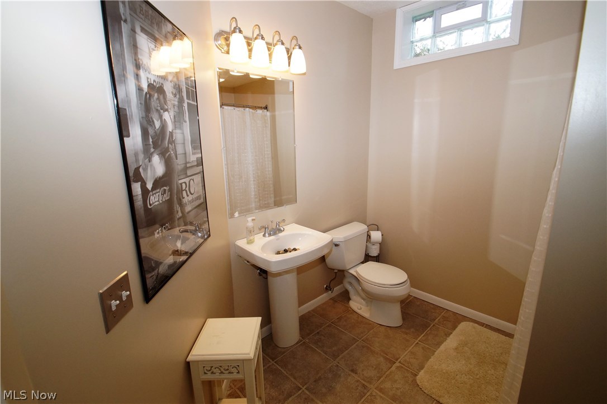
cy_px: 202
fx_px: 253
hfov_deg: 100.4
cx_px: 304
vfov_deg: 77.2
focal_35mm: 15
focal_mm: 10
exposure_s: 1/160
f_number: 4
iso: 800
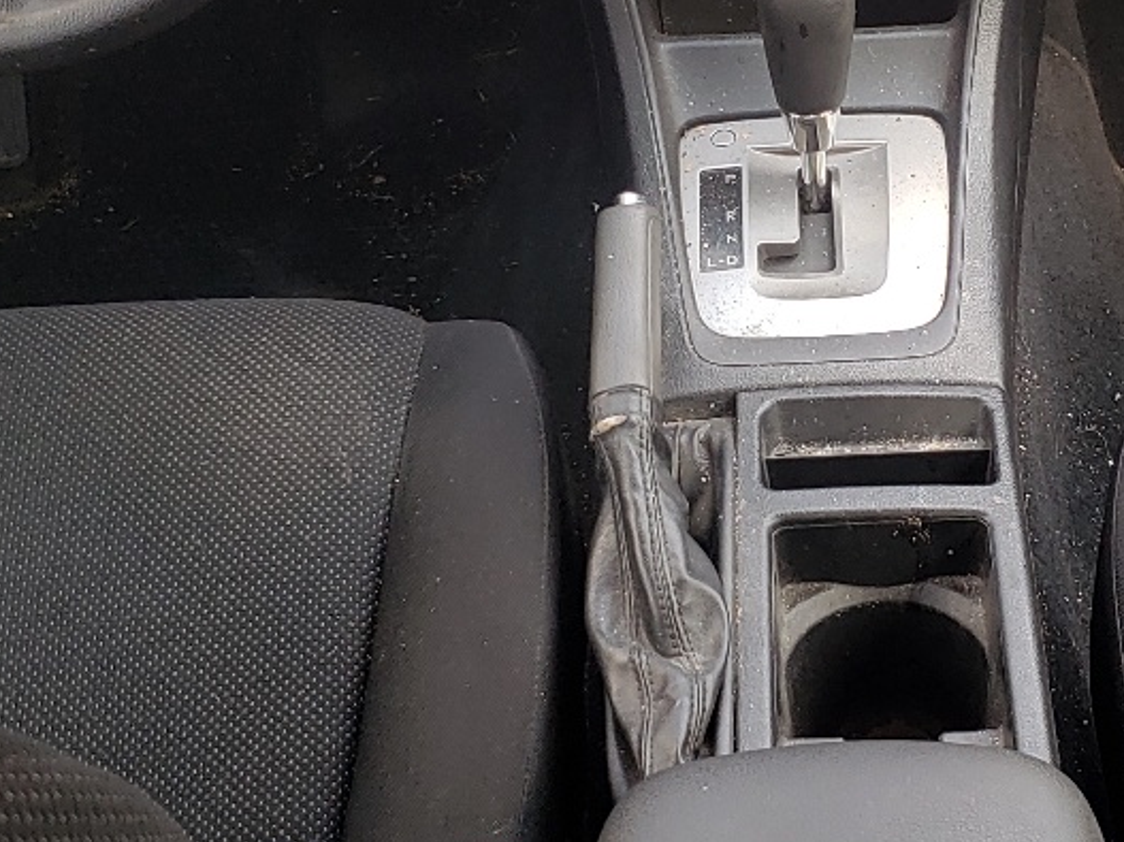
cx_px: 830
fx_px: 2565
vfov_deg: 18.6
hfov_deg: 24.5
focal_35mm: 79
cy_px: 269
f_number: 1.5
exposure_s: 1/130
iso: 50
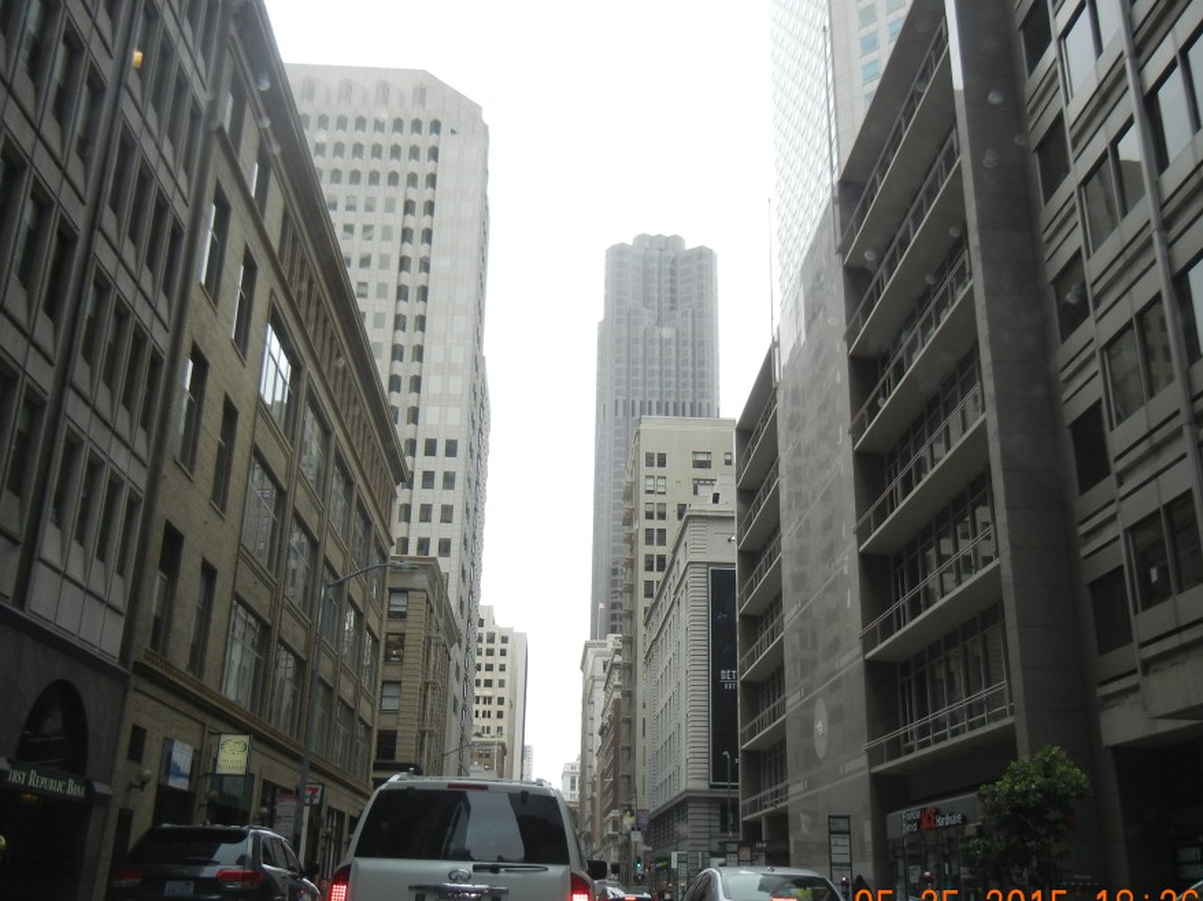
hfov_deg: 52.6
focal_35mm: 35
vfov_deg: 40.6
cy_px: 490
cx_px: 584
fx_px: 1216
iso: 160
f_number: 3.5
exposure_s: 1/307
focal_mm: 5.4
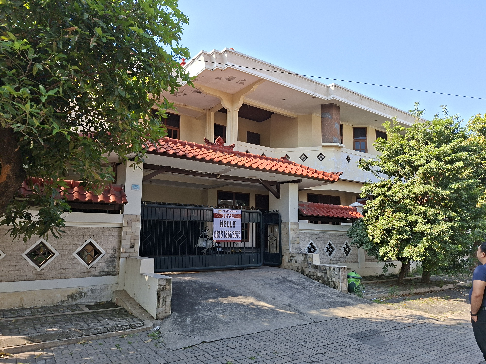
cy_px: 182
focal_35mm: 23
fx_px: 323
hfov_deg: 73.9
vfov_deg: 58.9
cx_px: 243
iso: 50
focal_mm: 5.54
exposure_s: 1/688
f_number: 1.8
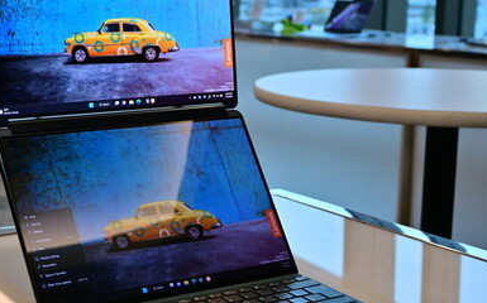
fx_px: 915
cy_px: 160
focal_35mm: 69
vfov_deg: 18.8
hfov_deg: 29.5
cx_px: 145
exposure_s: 1/50
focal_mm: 28
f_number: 4.5
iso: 250
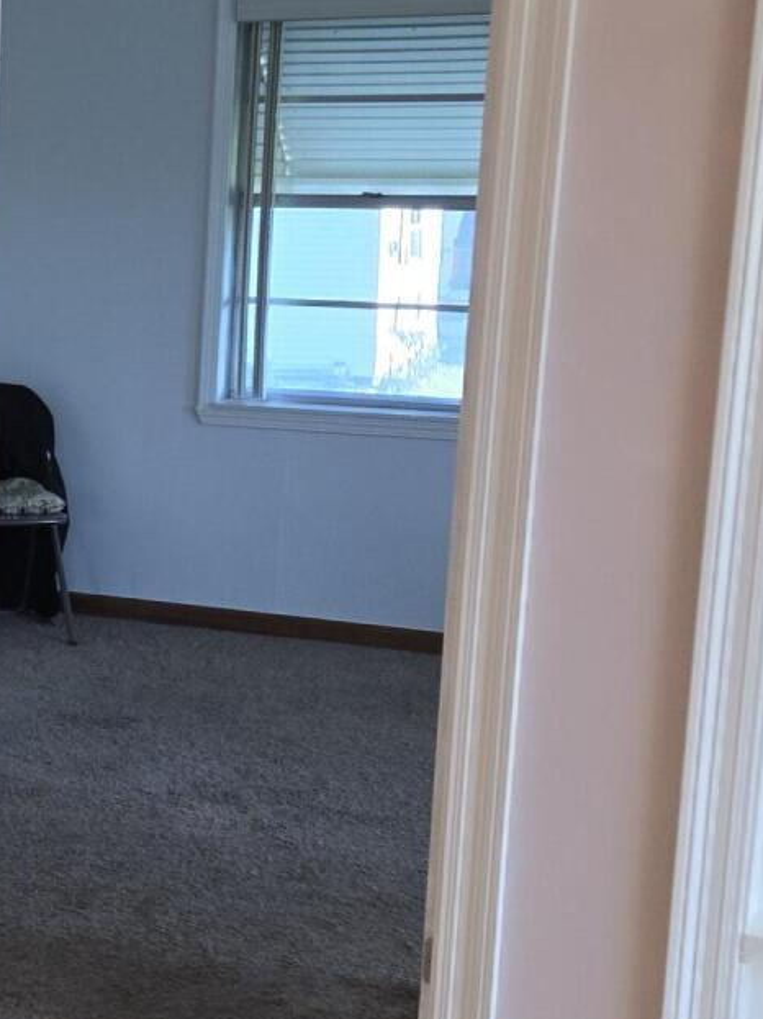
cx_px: -254
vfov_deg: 26.3
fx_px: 2176
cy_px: 559
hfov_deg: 18.4
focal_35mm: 74
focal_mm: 5.4
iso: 100
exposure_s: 1/120
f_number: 1.8
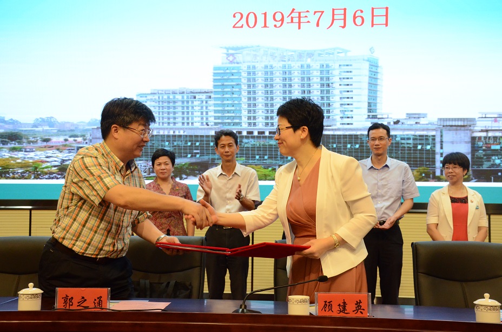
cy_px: 166
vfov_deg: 27.9
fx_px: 668
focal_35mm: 48
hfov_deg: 41.2
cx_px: 251
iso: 2500
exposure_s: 1/160
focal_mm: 32
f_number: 6.3
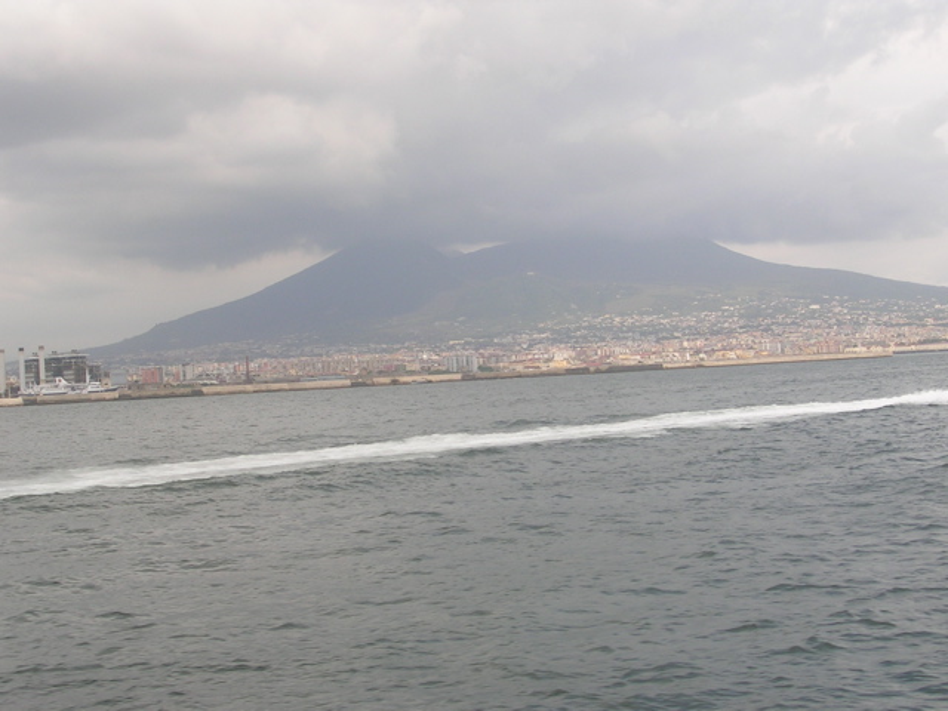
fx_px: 1671
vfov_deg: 24.0
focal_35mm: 61
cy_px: 356
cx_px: 474
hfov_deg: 31.7
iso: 50
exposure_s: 1/176
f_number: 5.9
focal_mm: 9.3
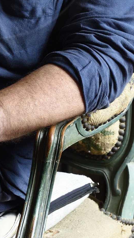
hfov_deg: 8.5
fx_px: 890
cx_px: -10
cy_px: -67
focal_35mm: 141
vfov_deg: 14.6
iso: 1600
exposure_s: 1/40
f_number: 8
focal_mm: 52
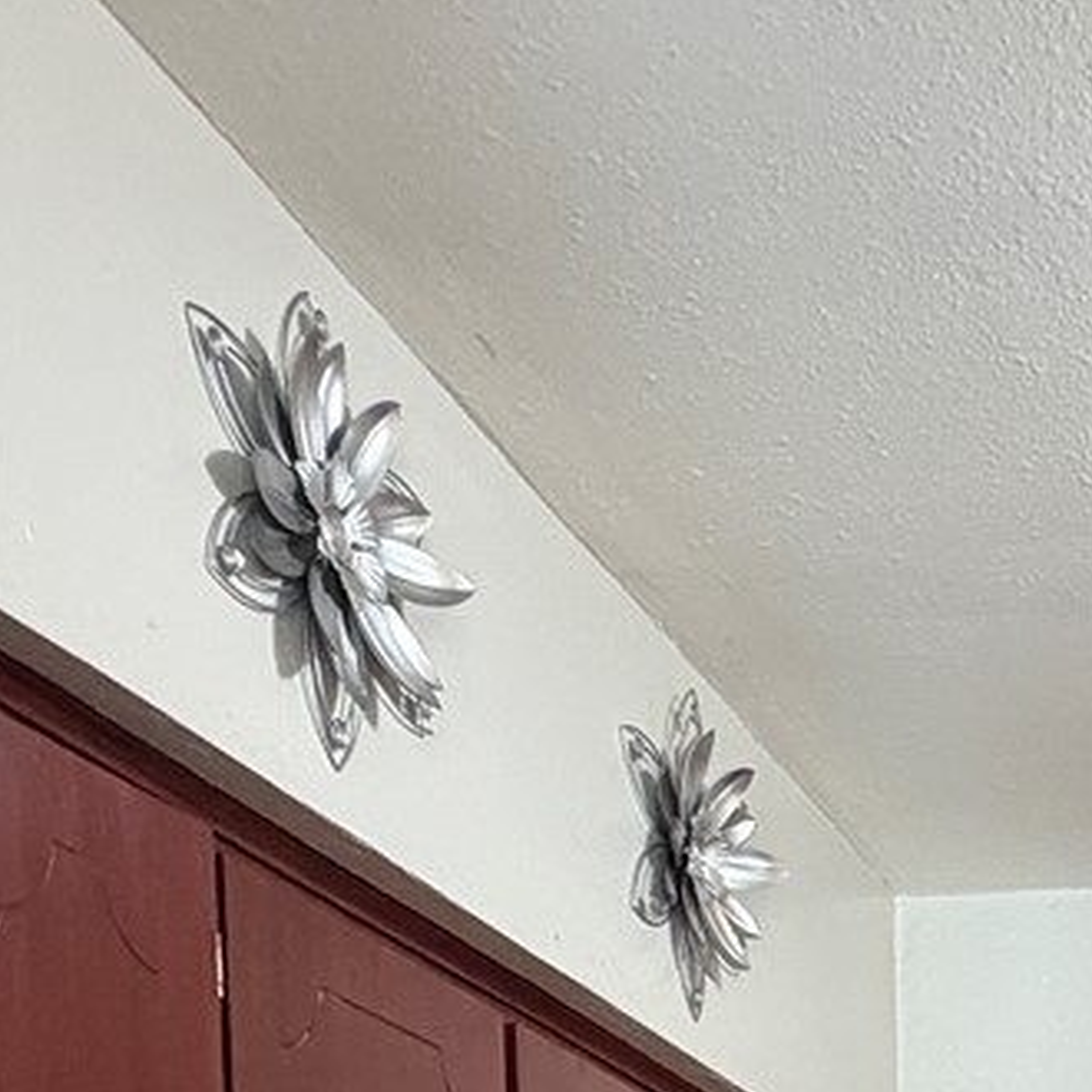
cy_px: 1760
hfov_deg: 26.2
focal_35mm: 60
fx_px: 2141
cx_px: 1228
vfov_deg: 22.1
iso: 400
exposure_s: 1/60
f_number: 2.2
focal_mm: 2.22
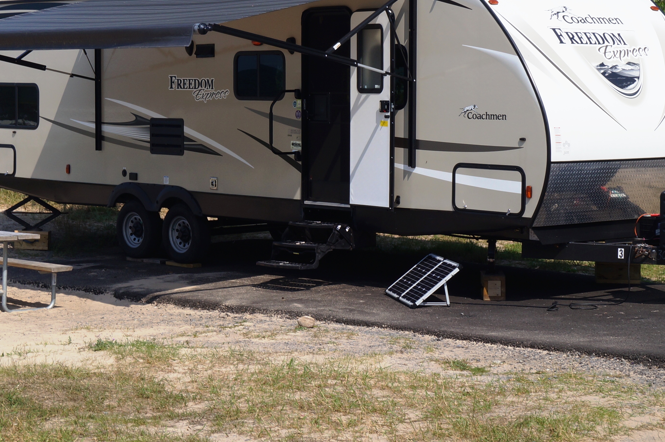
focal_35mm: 94
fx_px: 1733
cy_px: 135
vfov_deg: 14.5
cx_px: 270
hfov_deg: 21.7
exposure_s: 1/160
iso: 100
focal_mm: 35
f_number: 13
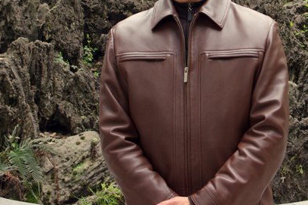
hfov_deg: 20.0
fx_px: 872
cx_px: 211
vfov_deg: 13.3
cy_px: 15
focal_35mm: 102
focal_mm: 35
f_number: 4.5
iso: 400
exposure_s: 1/125
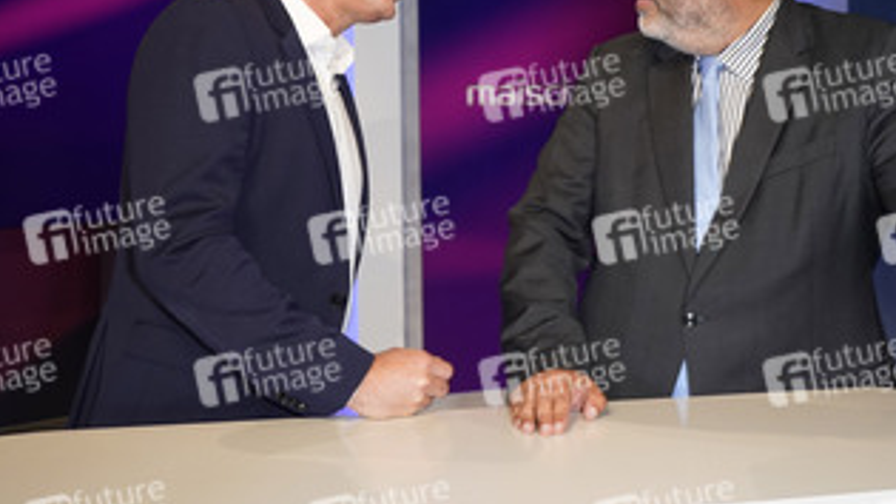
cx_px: 590
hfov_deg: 47.7
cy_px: 159
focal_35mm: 42
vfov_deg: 28.1
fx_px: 998
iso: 2000
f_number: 5.6
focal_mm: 28
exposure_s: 1/160
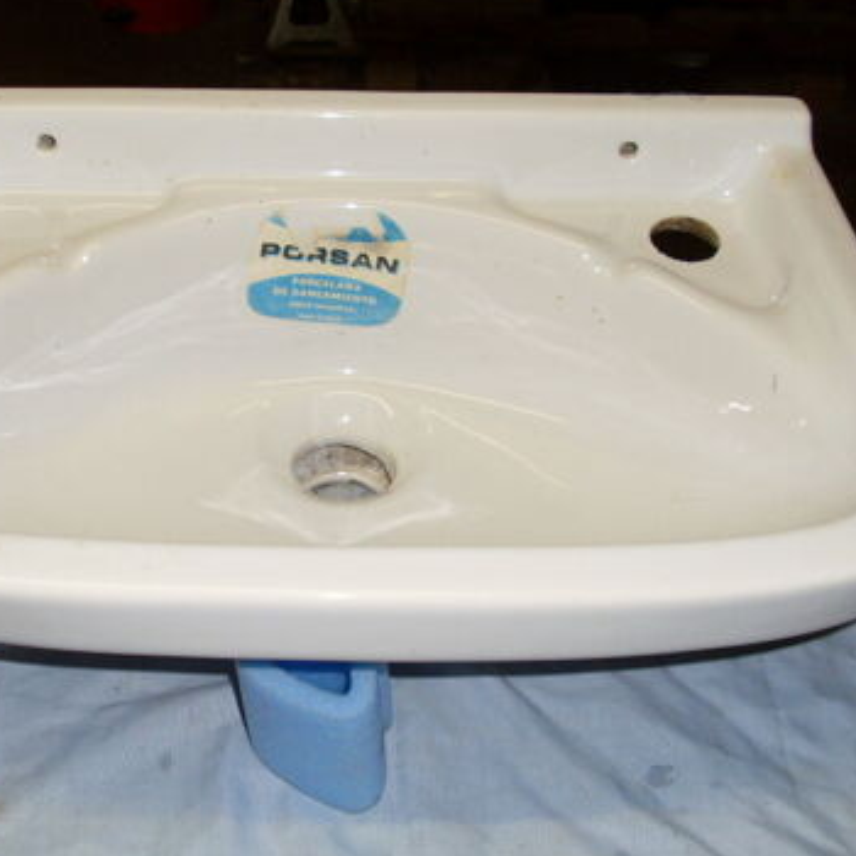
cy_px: 423
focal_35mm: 46
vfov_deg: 36.8
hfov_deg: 36.6
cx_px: 318
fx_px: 1287
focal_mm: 6.3
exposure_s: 1/45
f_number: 3
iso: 100
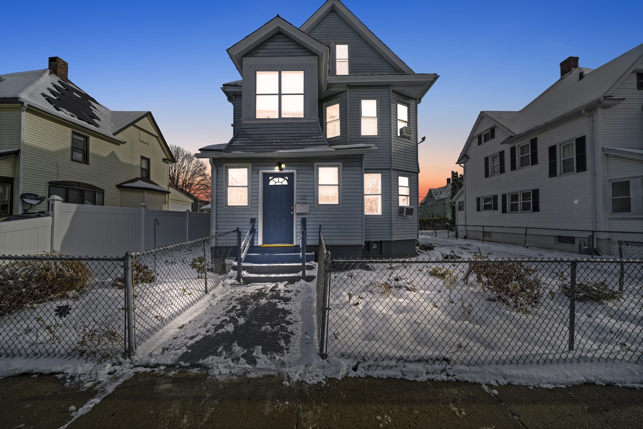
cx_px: 322
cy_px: 214
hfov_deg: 112.6
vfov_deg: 90.0
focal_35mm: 12
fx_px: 214
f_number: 8
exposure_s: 1/1250
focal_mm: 12
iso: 320
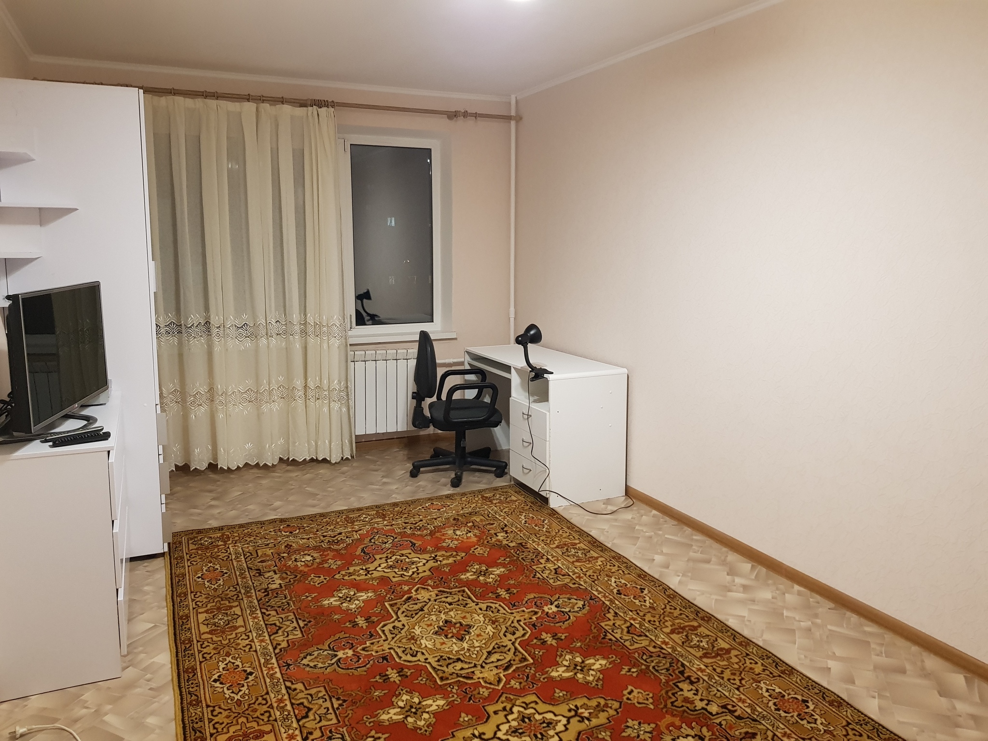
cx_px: 494
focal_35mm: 26
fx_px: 742
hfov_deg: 67.3
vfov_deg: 53.1
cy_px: 370
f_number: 1.7
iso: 320
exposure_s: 1/33
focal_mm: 4.2
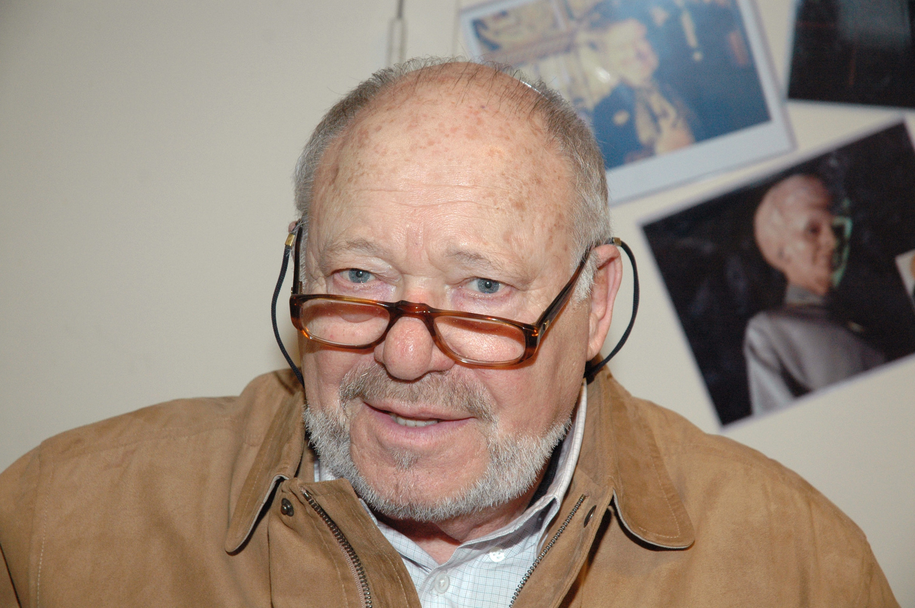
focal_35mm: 105
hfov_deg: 19.5
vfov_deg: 13.0
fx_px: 2666
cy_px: 304
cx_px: 458
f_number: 5.6
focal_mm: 70
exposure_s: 1/60
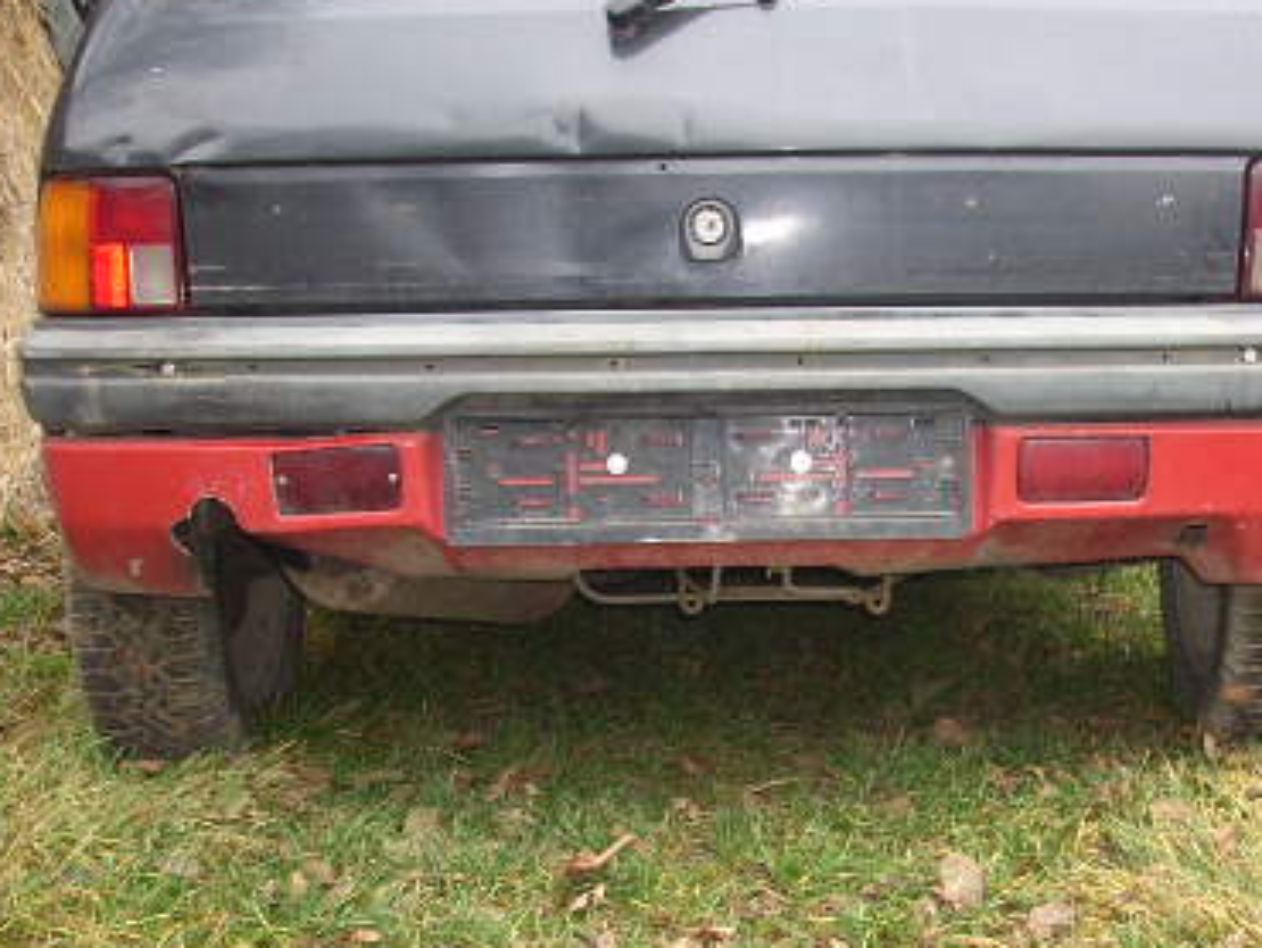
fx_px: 2335
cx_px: 771
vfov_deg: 22.8
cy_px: 692
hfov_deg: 30.2
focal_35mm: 64
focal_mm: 6.2
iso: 64
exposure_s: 1/30
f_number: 2.8
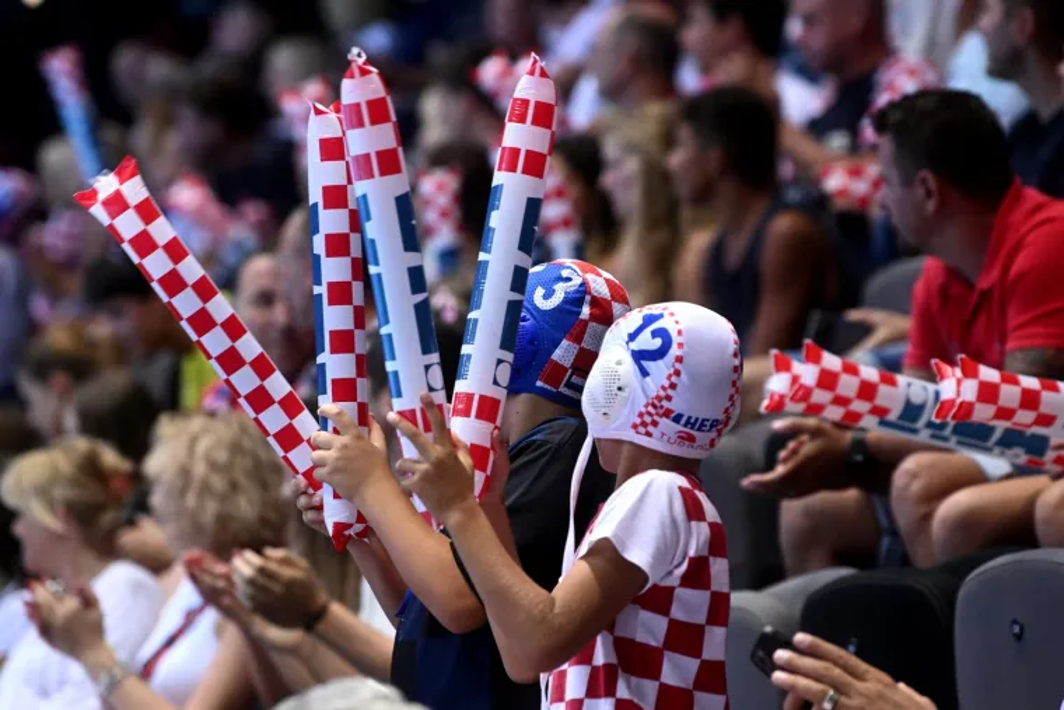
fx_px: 5912
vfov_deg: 6.9
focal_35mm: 200
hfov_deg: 10.3
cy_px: 355
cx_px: 532
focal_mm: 200
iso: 4000
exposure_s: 1/400
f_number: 4
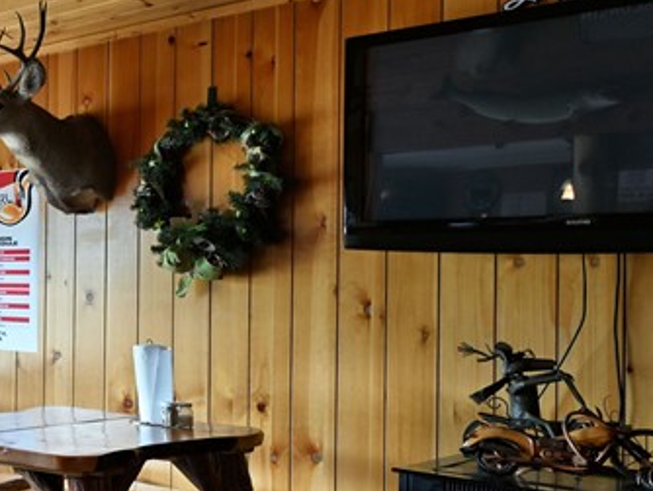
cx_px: -358
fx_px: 944
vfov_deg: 29.1
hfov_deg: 26.2
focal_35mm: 50
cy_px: 278
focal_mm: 16
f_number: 5.6
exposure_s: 1/30
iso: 250
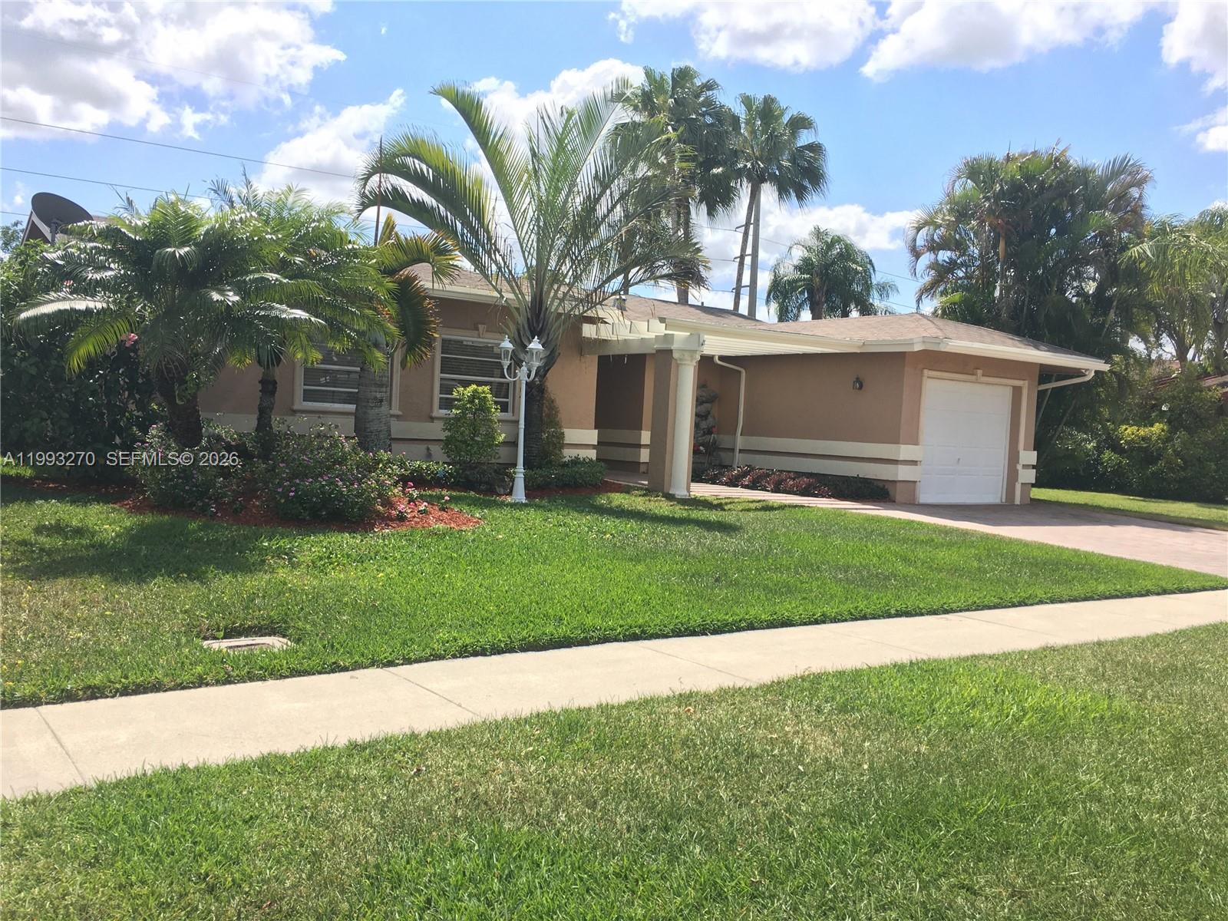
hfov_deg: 61.7
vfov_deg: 48.2
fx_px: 1029
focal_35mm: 29
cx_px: 614
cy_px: 460
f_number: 2.2
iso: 25
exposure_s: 1/905
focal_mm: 4.15
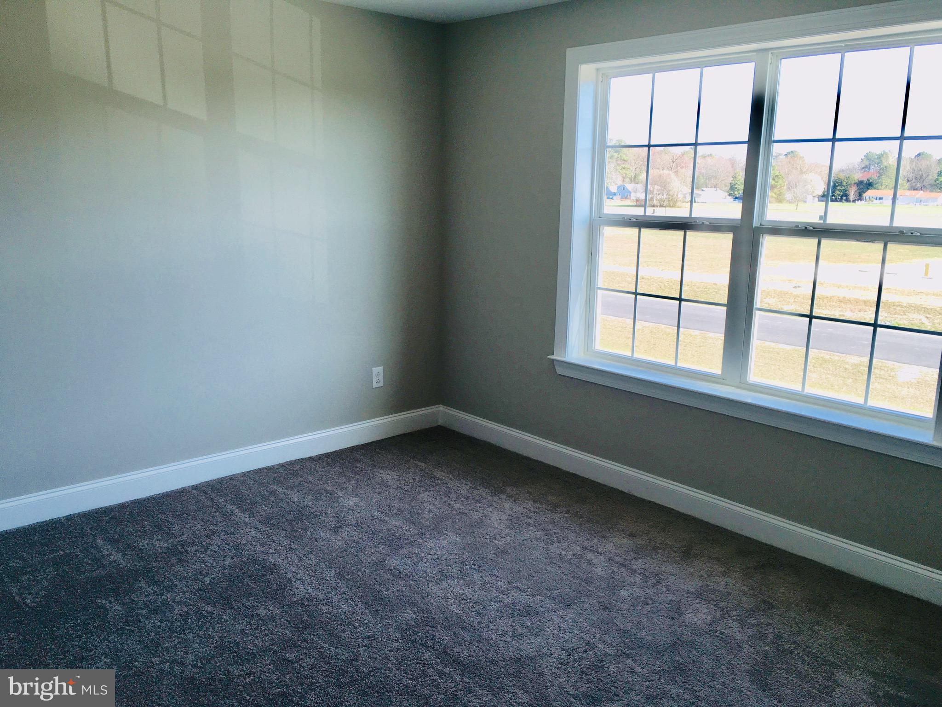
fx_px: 789
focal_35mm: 29
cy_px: 354
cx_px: 471
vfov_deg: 48.2
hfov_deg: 61.7
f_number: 2.2
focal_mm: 4.15
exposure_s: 1/163
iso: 25
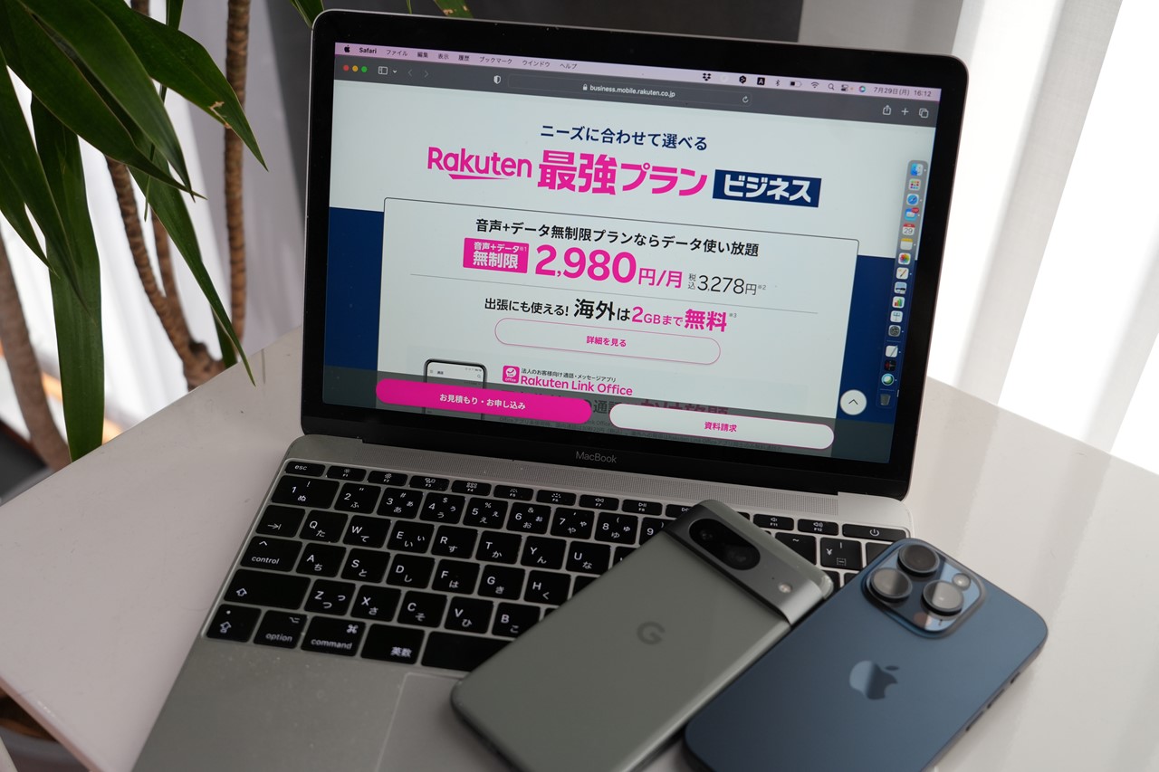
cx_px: 580
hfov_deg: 51.9
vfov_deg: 35.9
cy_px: 386
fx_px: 1191
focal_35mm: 37
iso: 800
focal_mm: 37
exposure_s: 1/40
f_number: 5
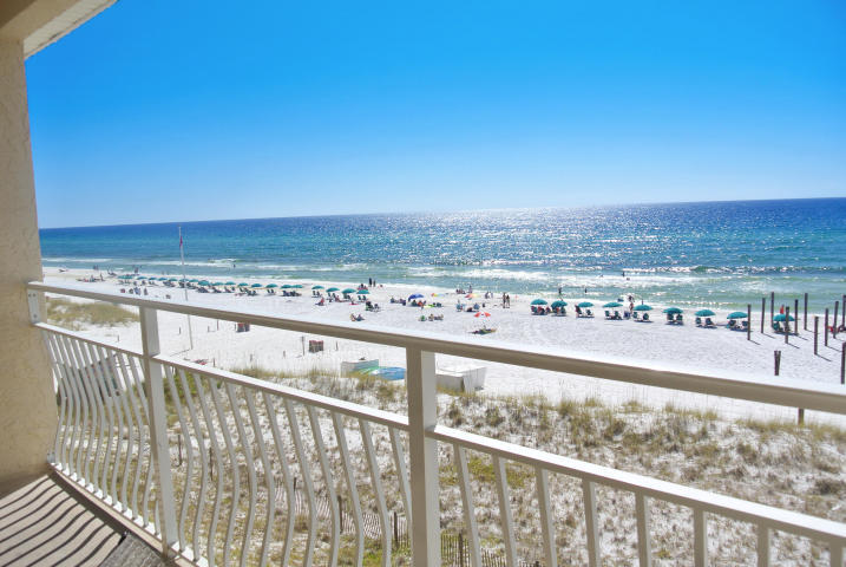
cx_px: 423
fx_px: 635
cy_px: 284
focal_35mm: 27
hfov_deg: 67.3
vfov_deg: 48.1
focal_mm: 10
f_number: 5
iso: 100
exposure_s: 1/1000
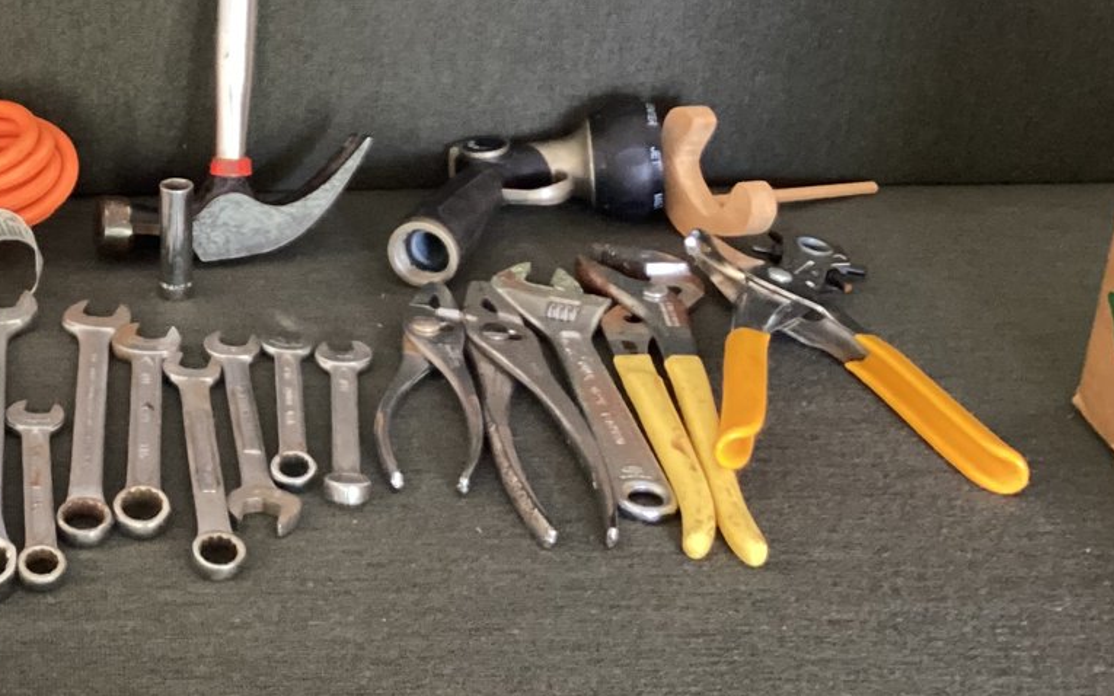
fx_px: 1973
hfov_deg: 30.2
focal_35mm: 65
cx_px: 125
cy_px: 189
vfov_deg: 19.9
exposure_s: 1/40
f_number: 2.4
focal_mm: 3.3
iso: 400
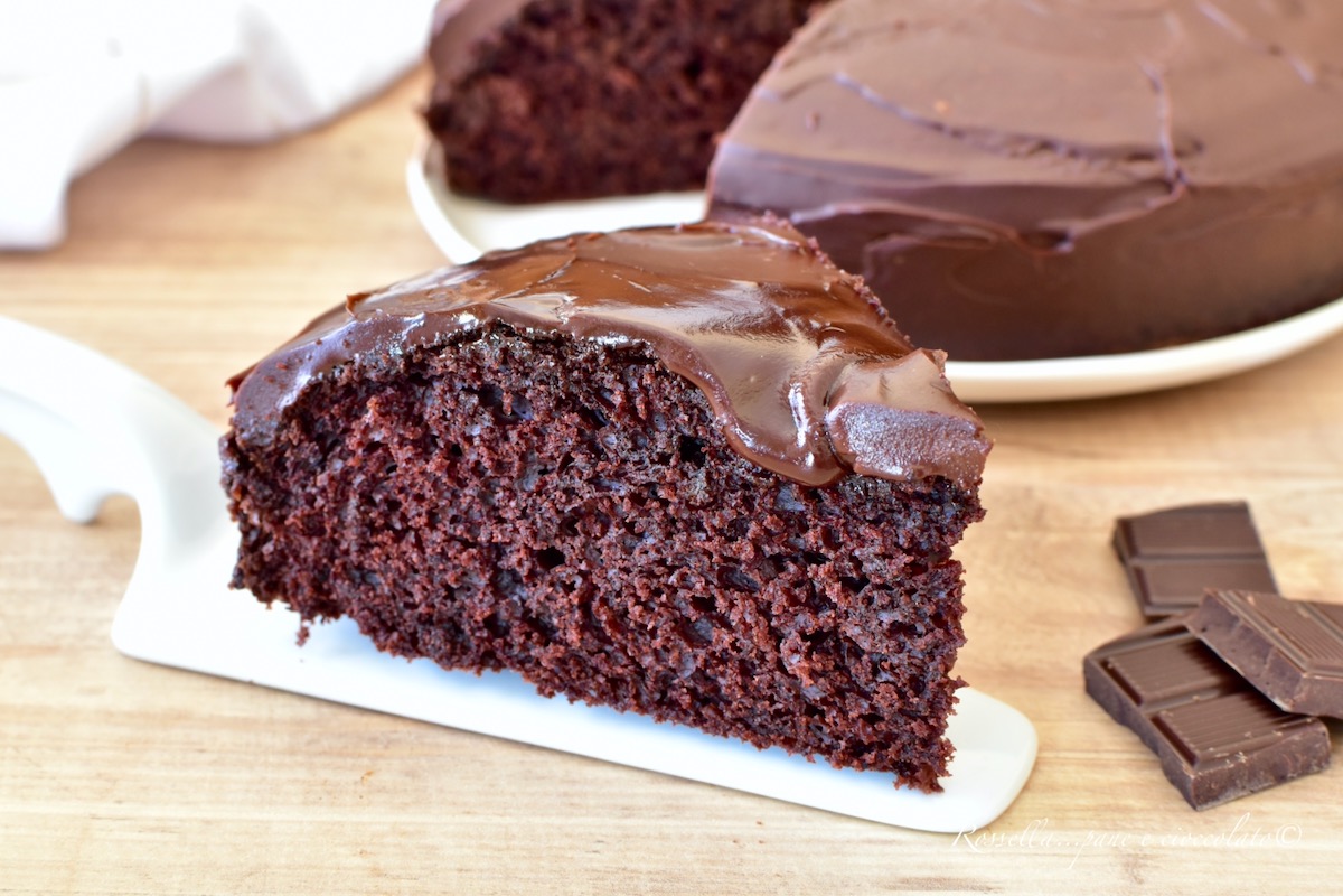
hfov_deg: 37.9
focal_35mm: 52
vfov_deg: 25.8
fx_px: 1958
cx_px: 672
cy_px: 448
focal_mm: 35
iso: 800
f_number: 6.3
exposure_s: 1/4
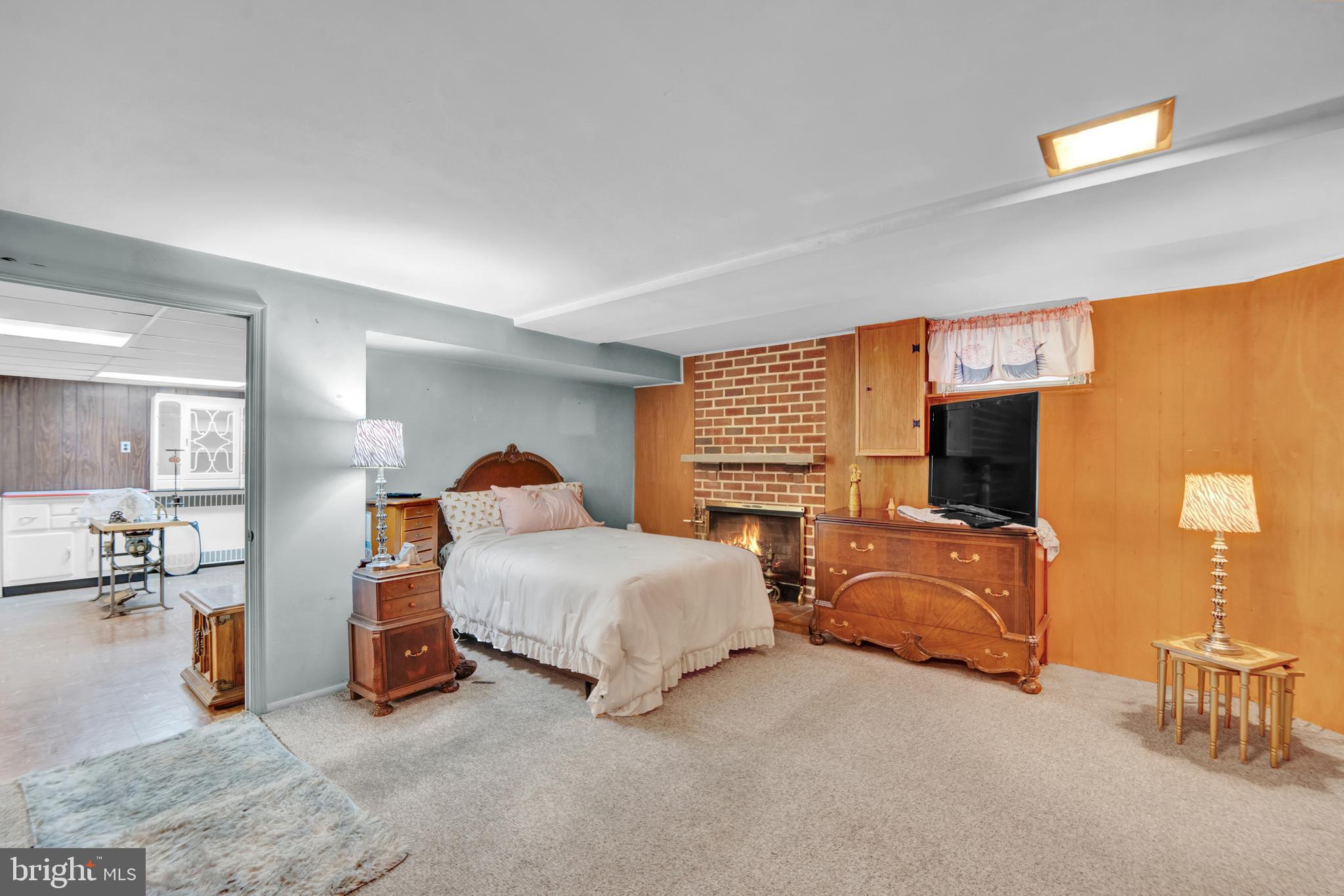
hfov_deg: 104.3
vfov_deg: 81.2
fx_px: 523
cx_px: 672
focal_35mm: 14
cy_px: 448
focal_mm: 14
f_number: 8
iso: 1600
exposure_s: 1/8
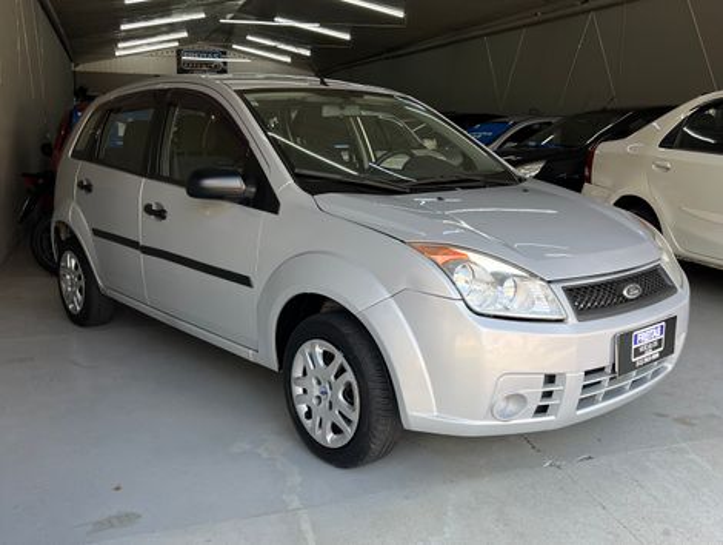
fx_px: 544
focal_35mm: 26
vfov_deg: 53.2
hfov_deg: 67.2
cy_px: 272
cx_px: 362
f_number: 1.5
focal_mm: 5.7
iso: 40
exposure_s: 1/218
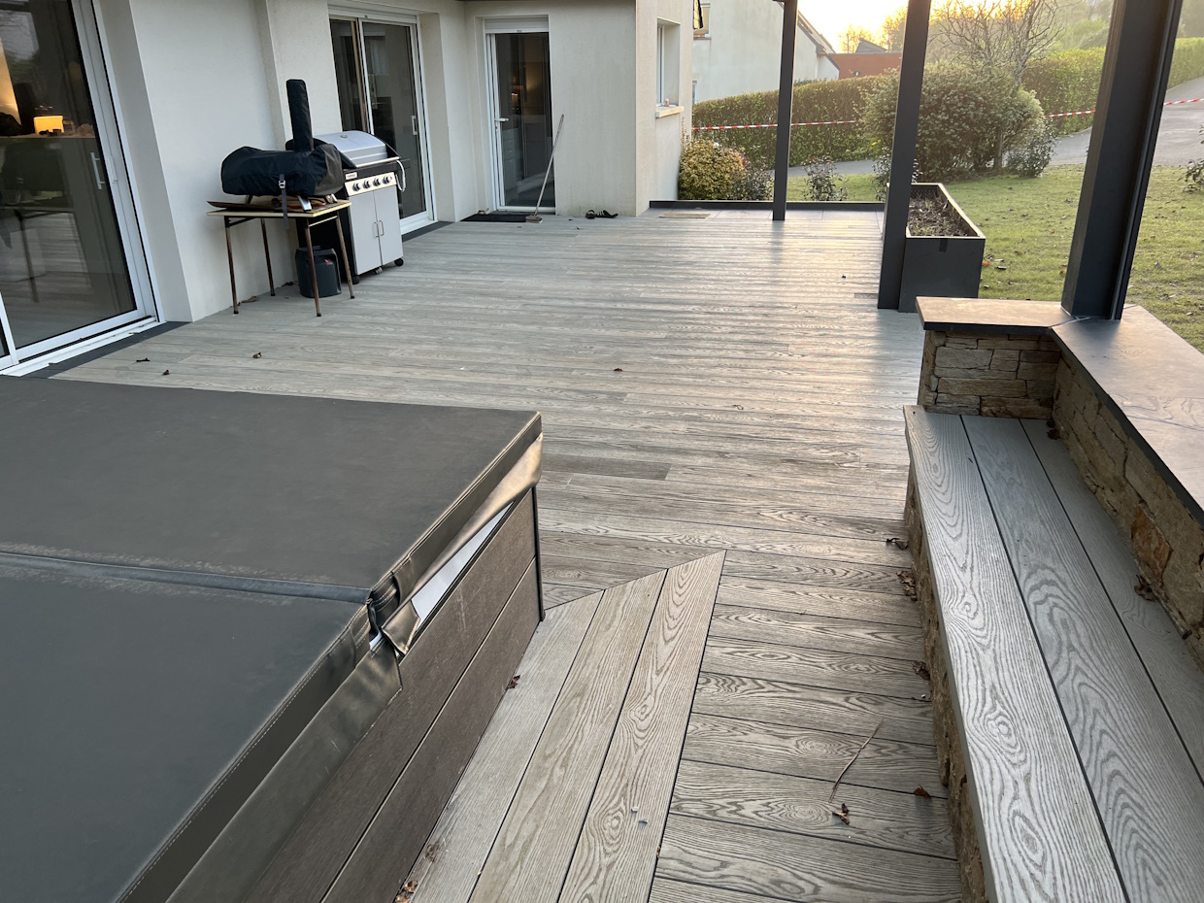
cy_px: 452
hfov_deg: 67.3
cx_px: 602
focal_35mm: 26
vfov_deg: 53.1
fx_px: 904
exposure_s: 1/121
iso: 100
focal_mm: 5.7
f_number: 1.5
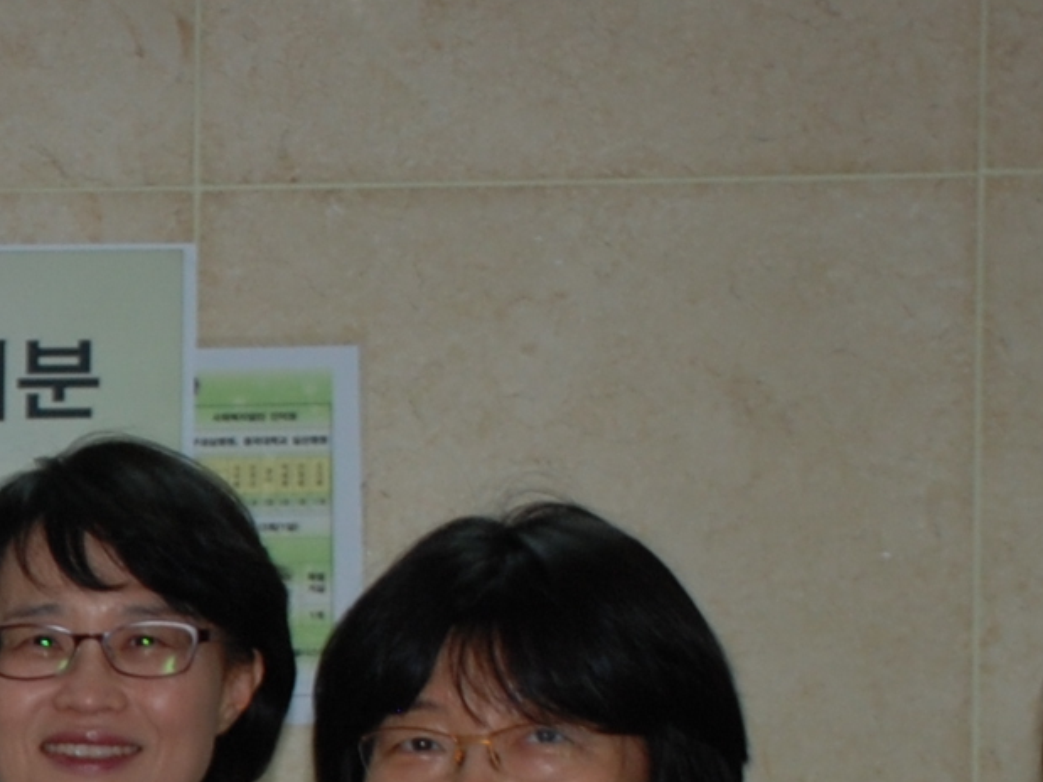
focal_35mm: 257
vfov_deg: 5.8
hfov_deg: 7.5
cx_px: -829
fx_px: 7742
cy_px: 945
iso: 200
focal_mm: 38
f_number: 4.5
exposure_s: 1/60
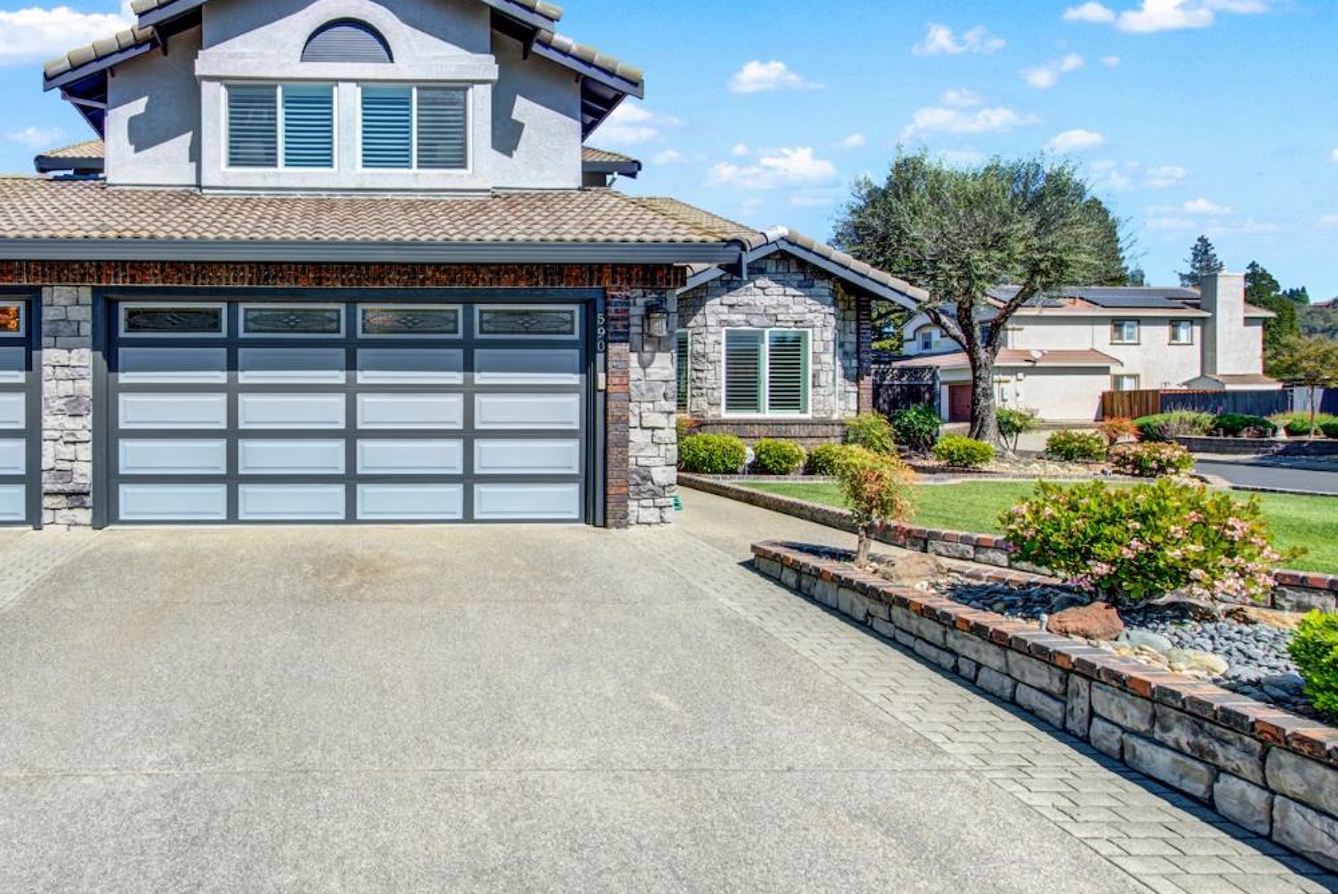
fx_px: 781
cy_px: 411
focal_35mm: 21
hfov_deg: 75.7
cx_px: 347
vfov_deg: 59.5
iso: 100
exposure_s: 1/100
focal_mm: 14
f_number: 14
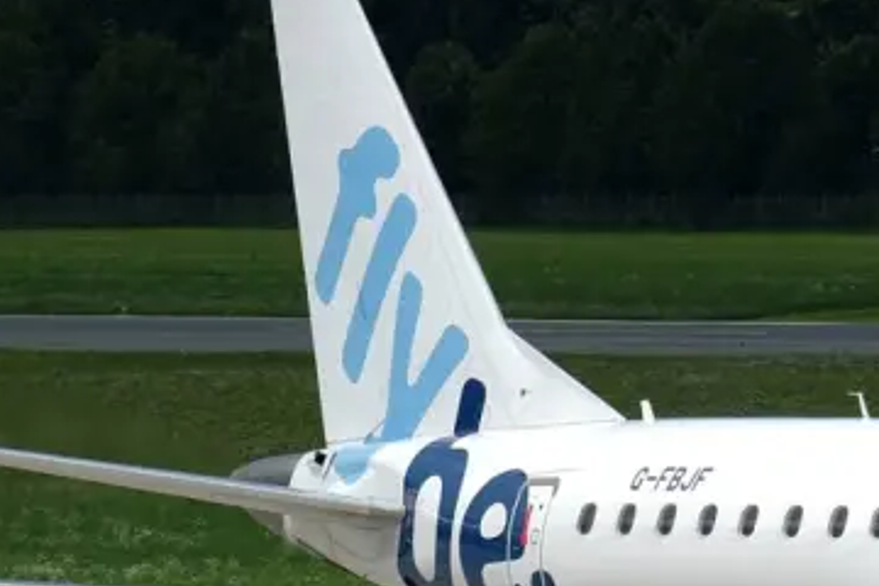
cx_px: 855
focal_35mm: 691
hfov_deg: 3.0
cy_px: 568
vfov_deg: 2.0
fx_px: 16871
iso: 100
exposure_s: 1/250
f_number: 8
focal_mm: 161.8
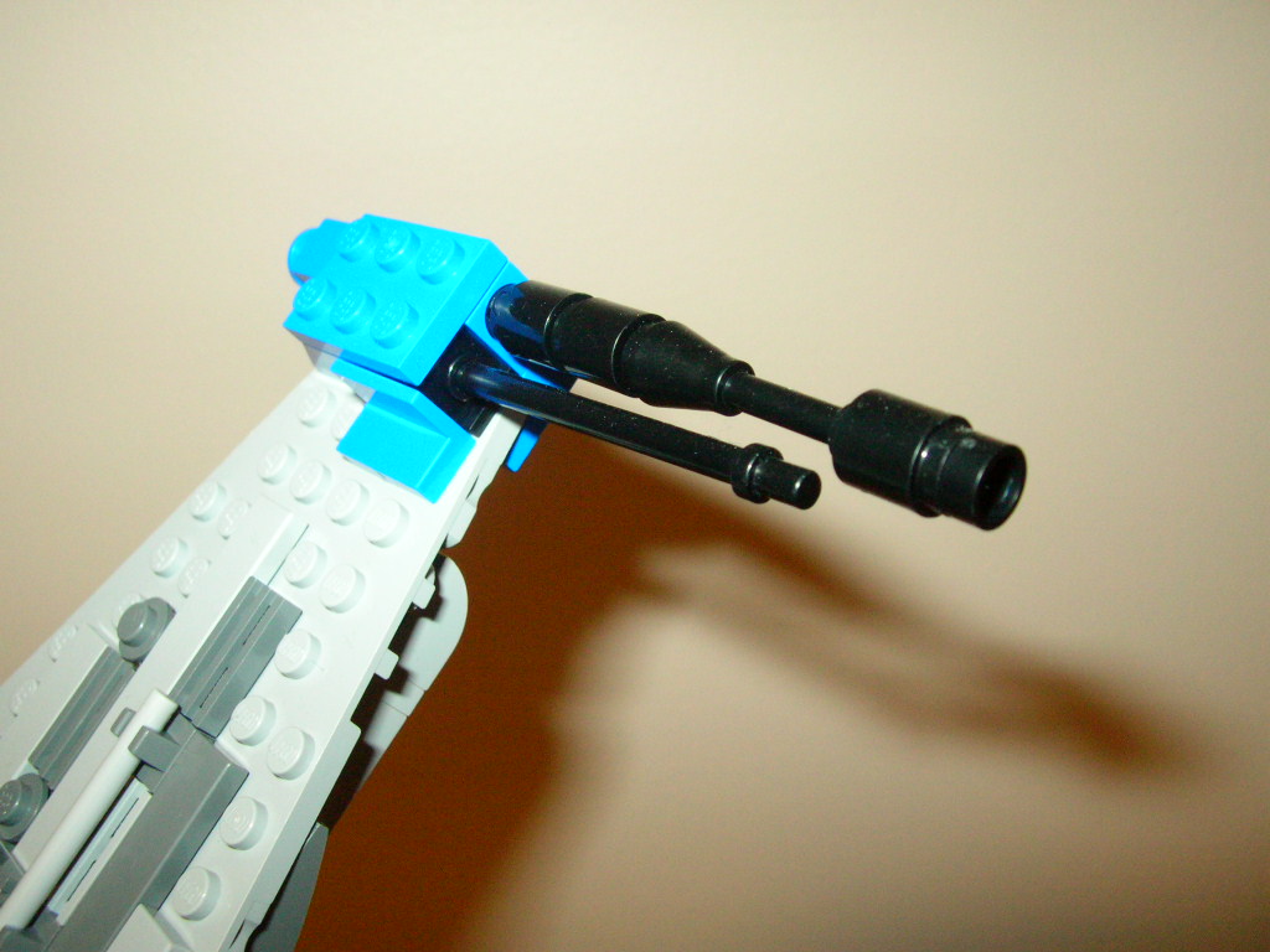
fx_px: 1321
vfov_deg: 39.7
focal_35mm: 36
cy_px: 476
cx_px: 635
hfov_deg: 51.4
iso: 200
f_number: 3.7
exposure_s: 1/60.1
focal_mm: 6
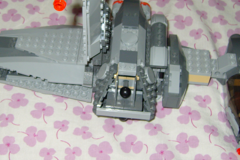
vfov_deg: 20.9
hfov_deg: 30.8
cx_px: 83
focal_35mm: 65
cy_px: 74
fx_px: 433
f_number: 2.8
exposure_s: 1/30
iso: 100
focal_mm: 7.4
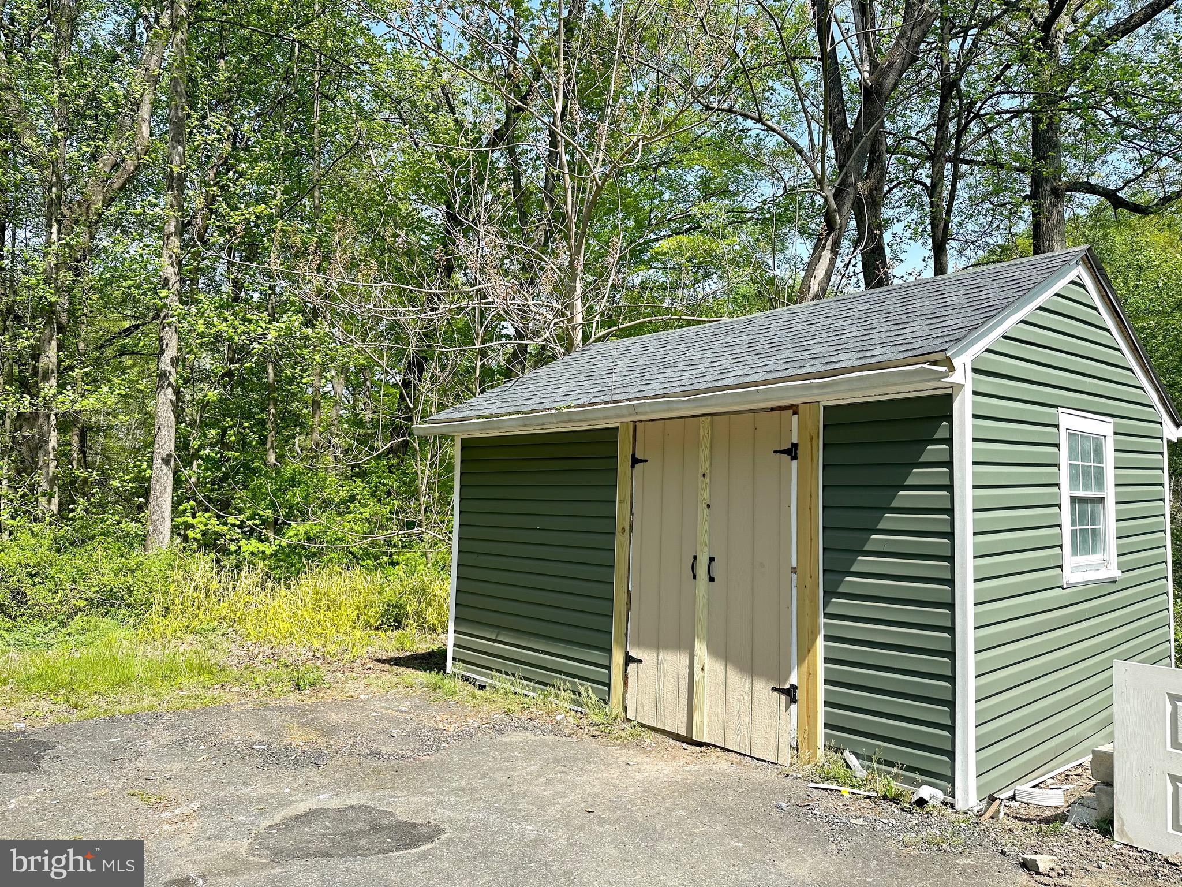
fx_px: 820
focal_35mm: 24
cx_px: 591
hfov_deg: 71.6
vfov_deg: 56.8
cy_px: 444
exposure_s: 1/2591
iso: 80
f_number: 1.78
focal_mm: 6.86
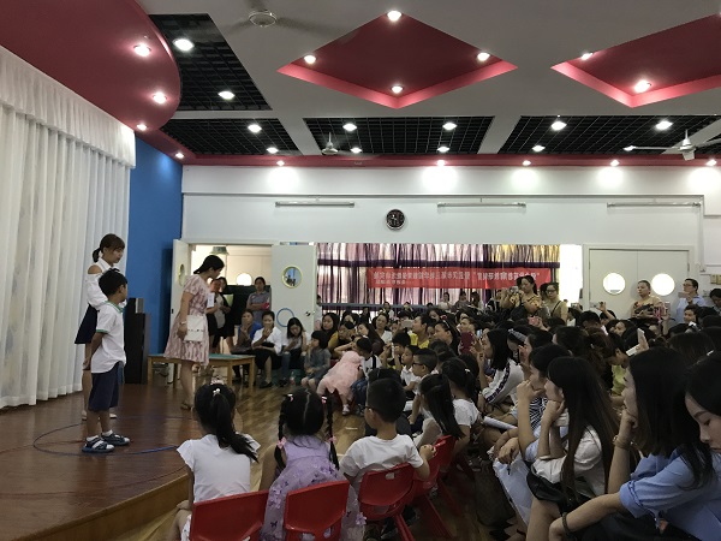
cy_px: 270
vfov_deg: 49.7
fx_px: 583
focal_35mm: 28
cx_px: 360
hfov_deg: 63.4
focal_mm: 3.99
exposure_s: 1/17
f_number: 1.8
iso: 64
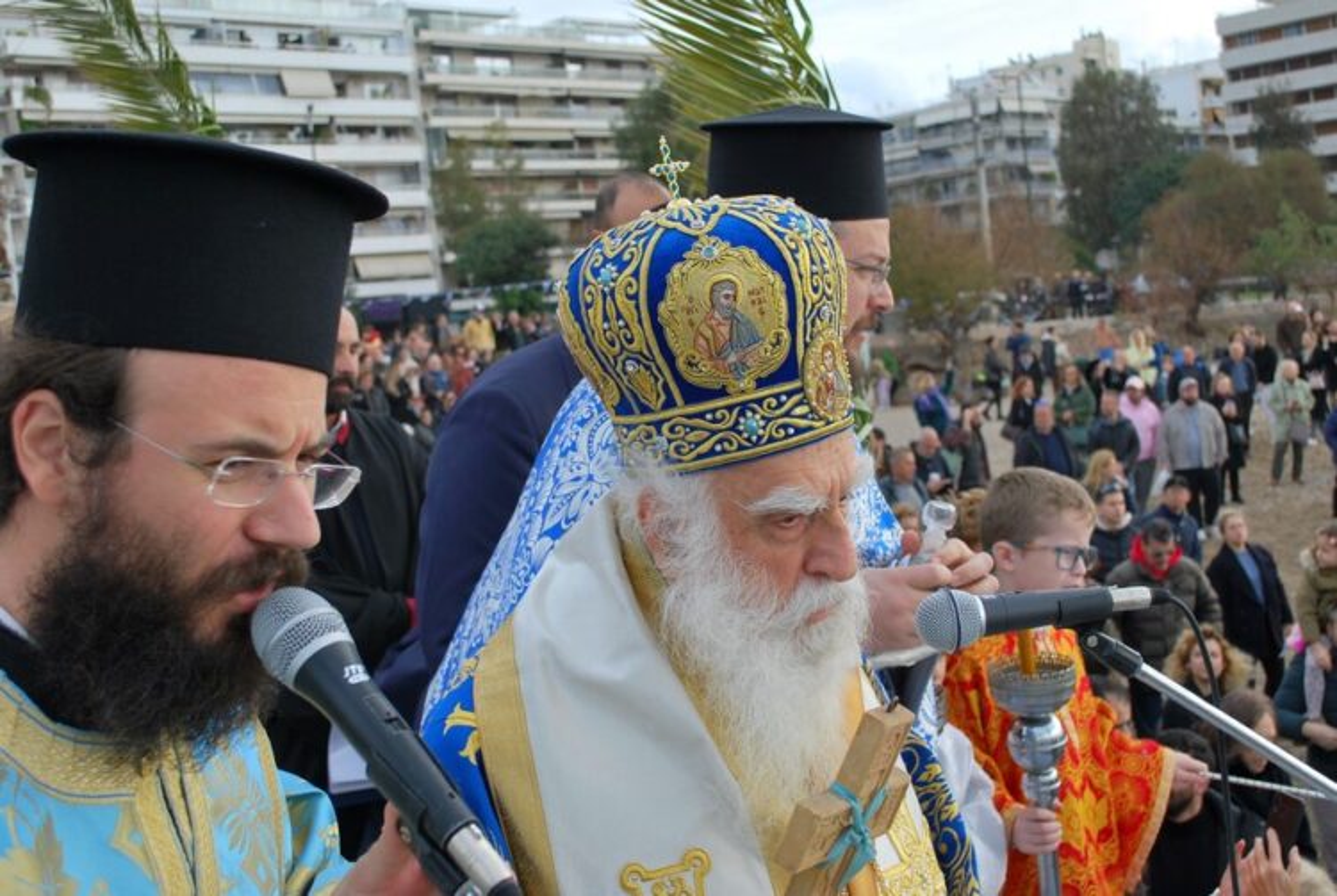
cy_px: 448
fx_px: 1563
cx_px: 668
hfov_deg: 46.3
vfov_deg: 32.0
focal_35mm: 42
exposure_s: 1/125
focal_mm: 28
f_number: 5.6
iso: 100
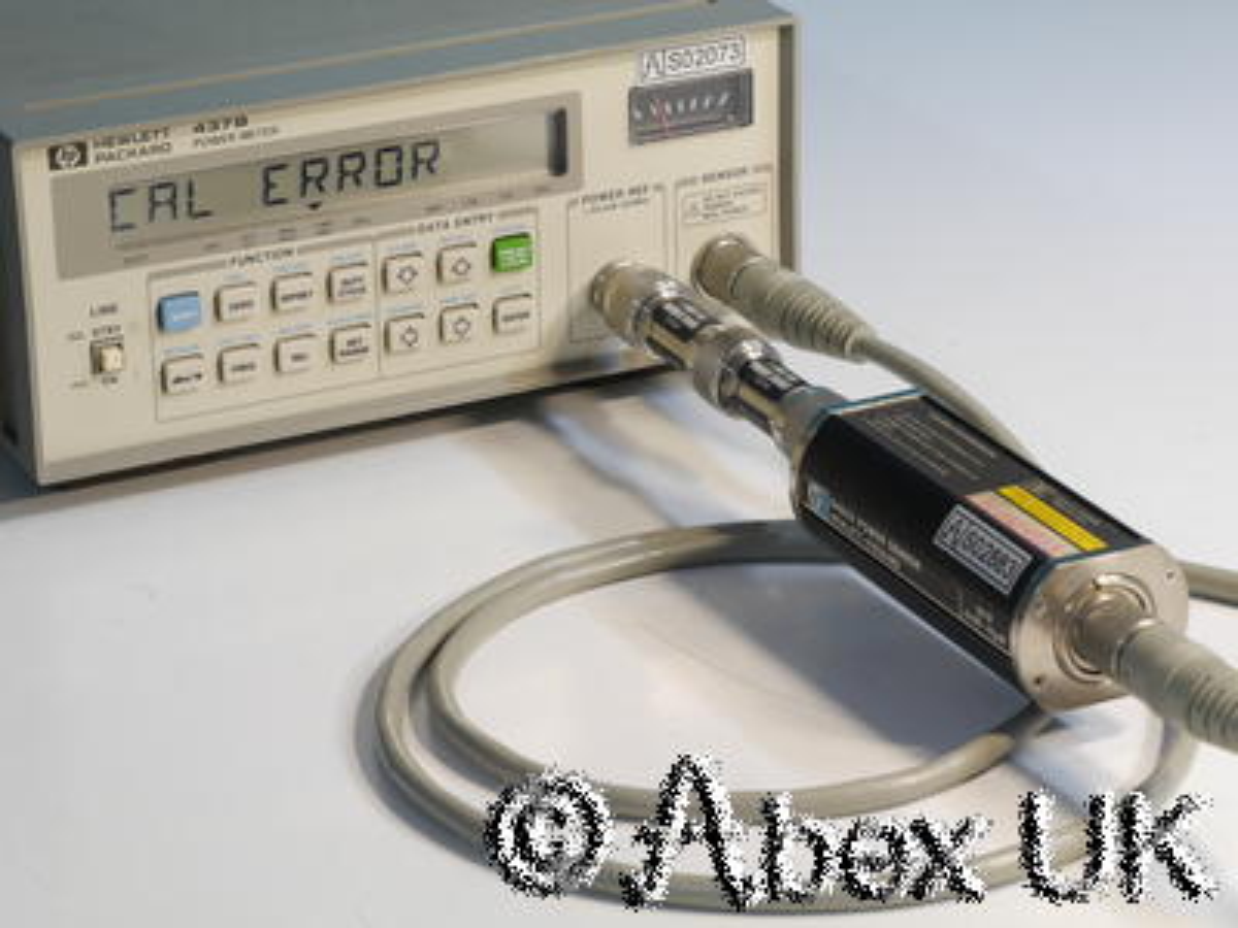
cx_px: 619
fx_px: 4363
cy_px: 464
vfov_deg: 12.1
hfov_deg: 16.1
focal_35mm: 122
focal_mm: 61
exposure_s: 1/2
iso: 400
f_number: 14
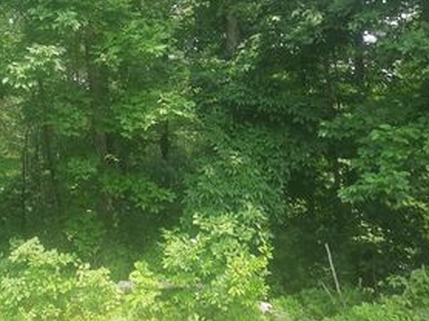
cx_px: 83
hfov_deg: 40.3
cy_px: 100
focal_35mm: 45
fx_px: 557
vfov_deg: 31.8
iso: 32
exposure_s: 1/159
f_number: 2
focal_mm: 4.6
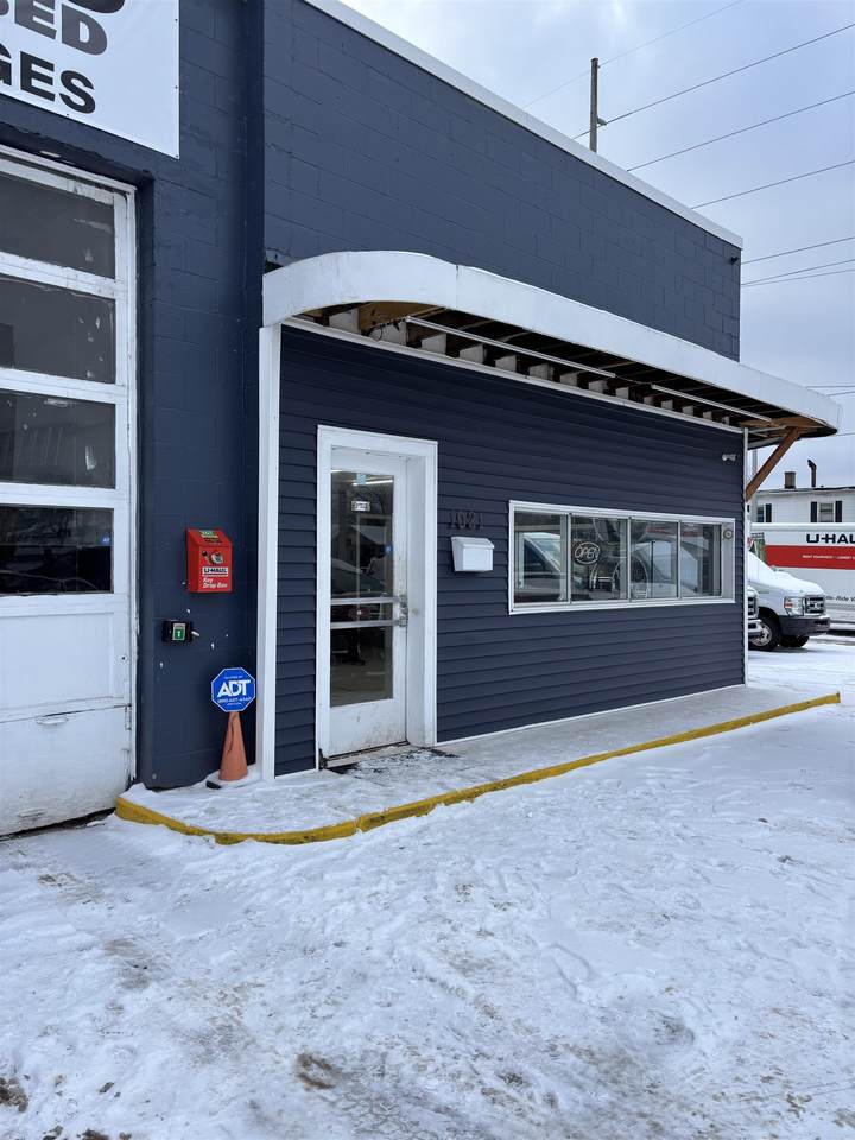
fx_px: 856
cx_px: 428
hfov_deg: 53.1
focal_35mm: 26
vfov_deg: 67.3
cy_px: 570
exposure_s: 1/927
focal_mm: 5.96
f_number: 1.6
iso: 50
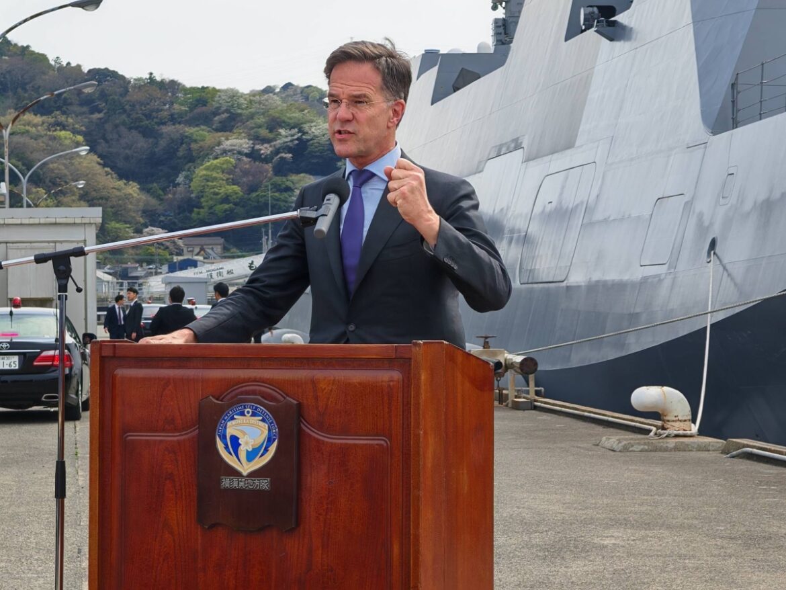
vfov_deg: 13.0
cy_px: 295
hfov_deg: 17.3
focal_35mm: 114
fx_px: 2589
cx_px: 393
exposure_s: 1/840
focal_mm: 14.92
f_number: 3
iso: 50
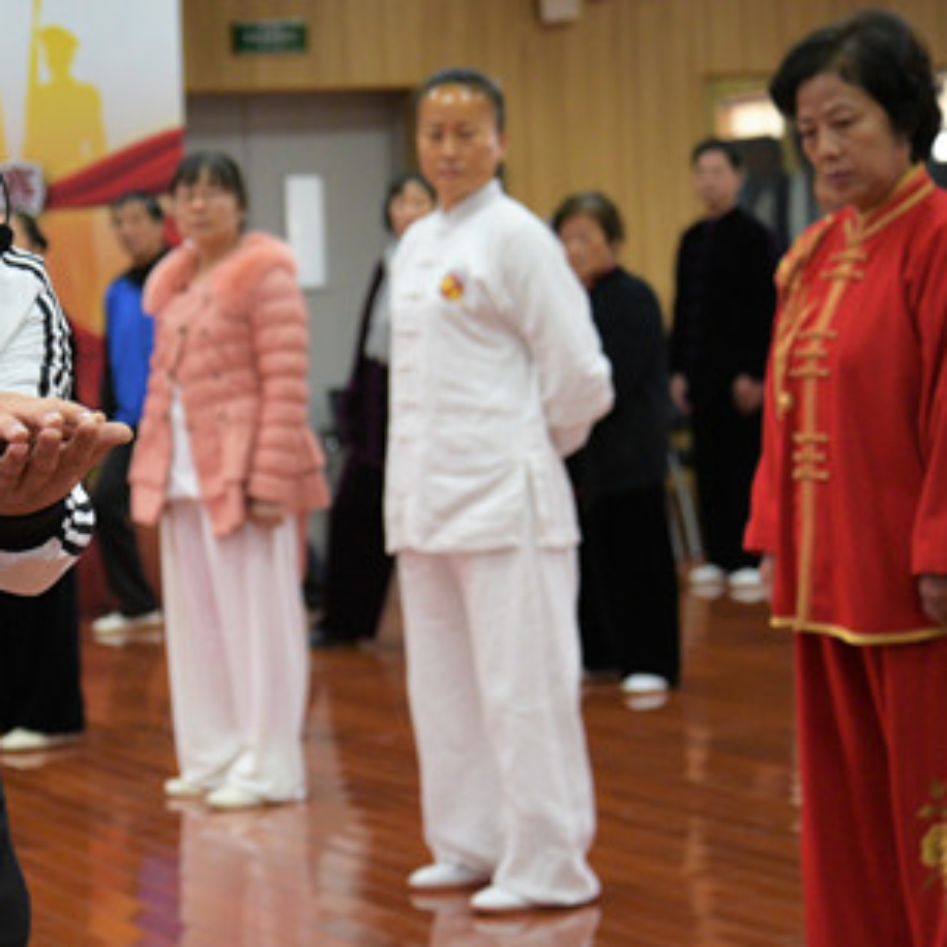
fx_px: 3095
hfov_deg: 17.3
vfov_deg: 17.4
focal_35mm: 100
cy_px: 415
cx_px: 193
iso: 2500
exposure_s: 1/80
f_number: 4.5
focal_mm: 56
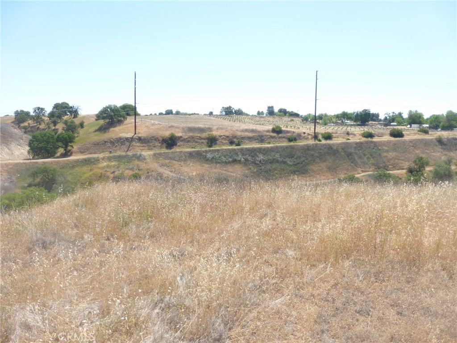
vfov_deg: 56.8
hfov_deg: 71.6
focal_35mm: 24
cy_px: 172
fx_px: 317
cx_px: 228
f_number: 4
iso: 100
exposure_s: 1/500
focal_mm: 4.3
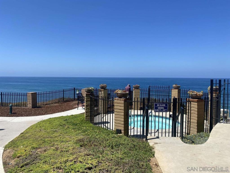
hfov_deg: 67.3
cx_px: 115
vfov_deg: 53.1
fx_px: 173
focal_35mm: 26
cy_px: 86
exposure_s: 1/3984
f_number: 1.8
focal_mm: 4.25
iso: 32
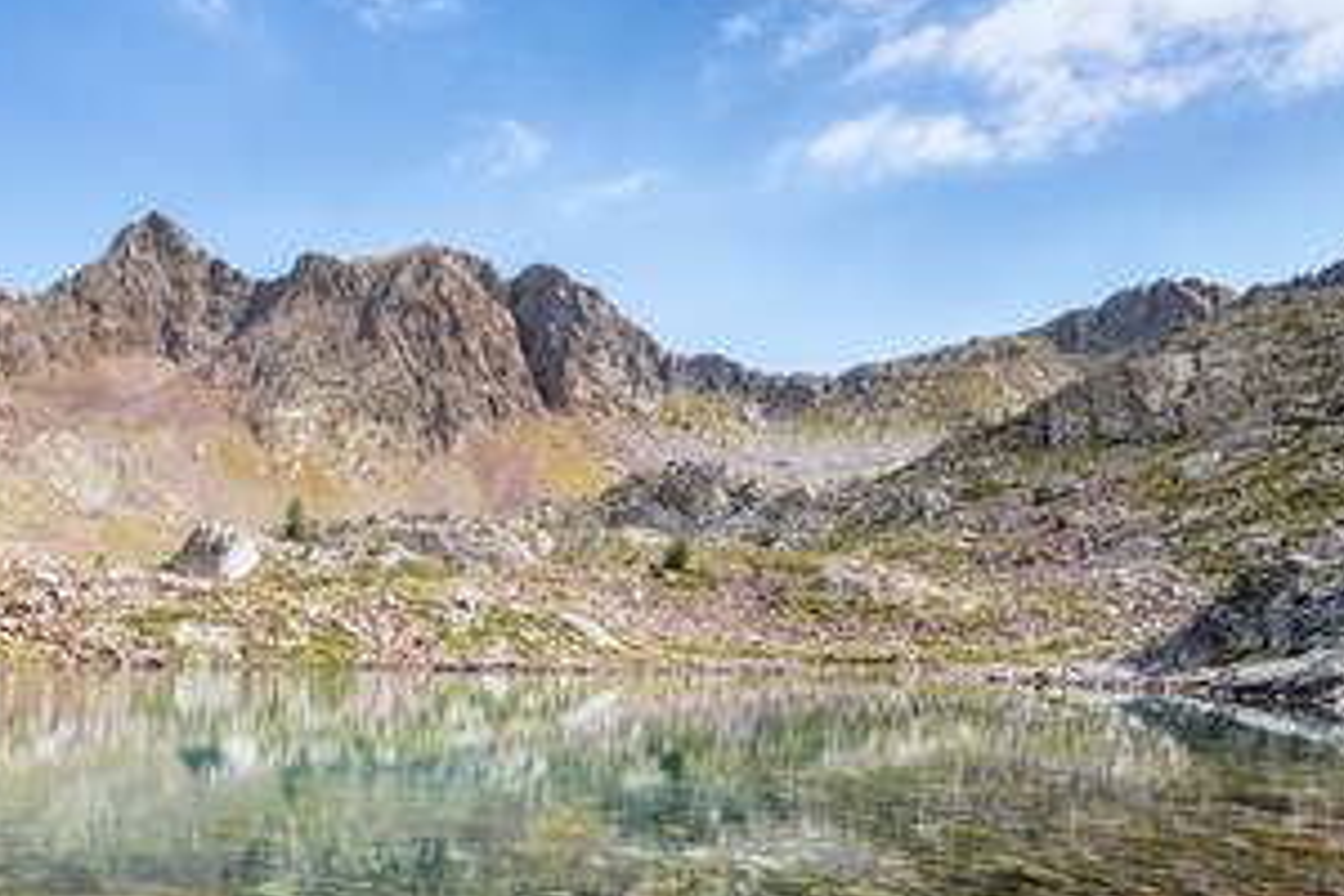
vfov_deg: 42.4
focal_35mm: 30
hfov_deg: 57.6
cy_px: 659
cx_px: 282
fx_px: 1120
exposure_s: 1/160
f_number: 6.3
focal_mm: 15
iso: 64
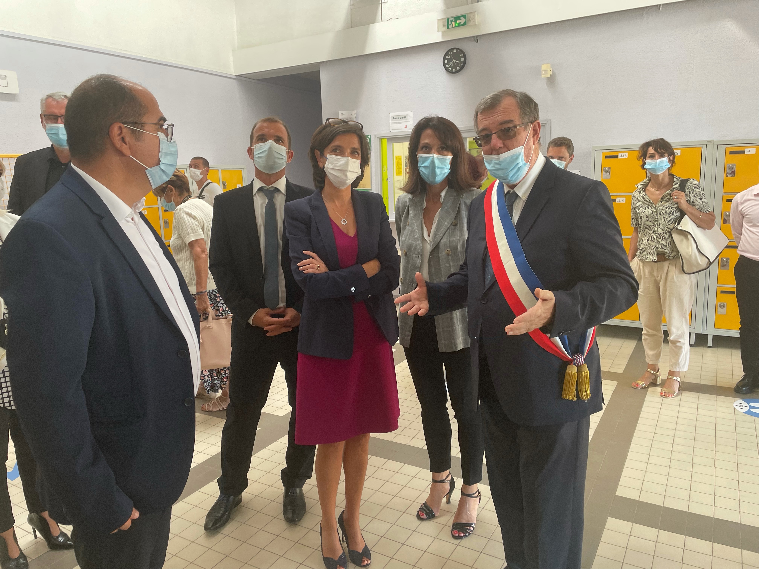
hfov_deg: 67.3
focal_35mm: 26
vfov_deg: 53.1
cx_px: 380
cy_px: 284
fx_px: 570
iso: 100
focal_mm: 4.2
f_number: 1.6
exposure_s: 1/121
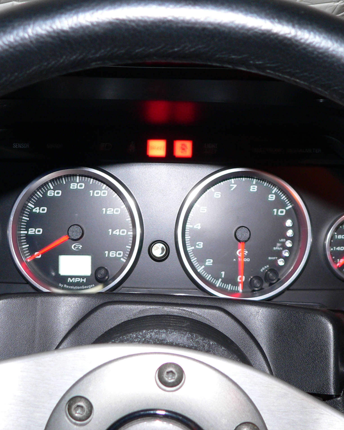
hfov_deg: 32.1
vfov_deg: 39.5
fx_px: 598
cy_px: 215
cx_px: 164
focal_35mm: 47
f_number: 2.8
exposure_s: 1
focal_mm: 6
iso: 100
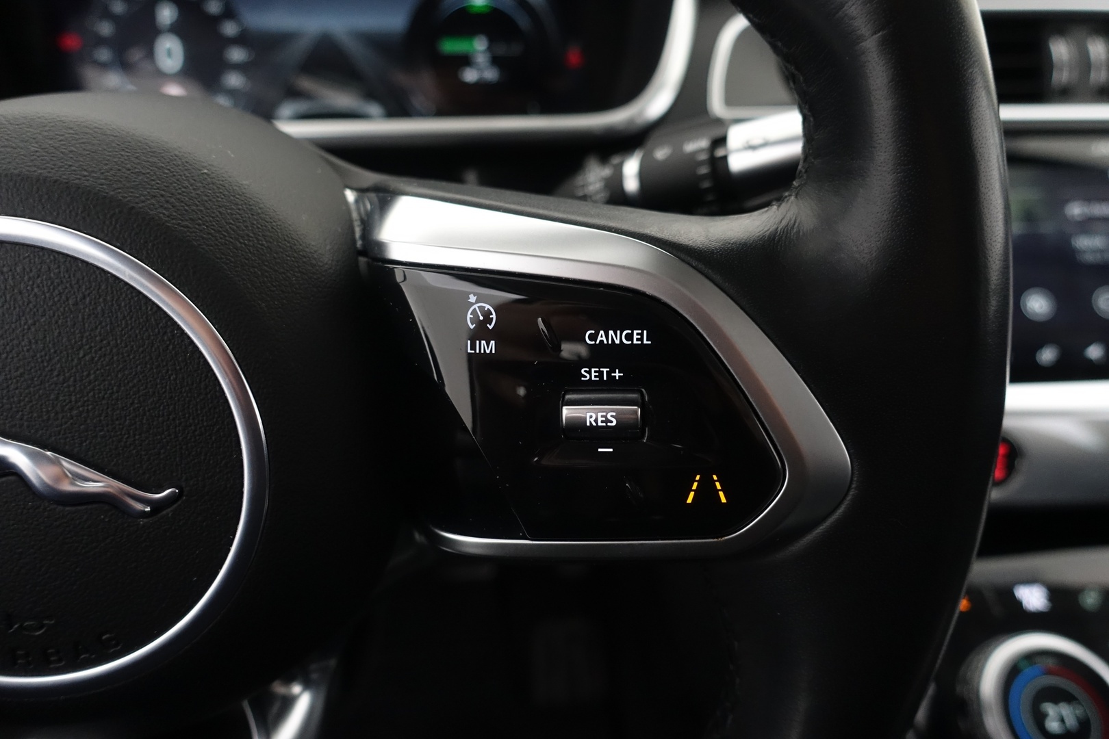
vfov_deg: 53.1
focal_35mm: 24
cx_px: 554
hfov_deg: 73.7
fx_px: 739
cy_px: 370
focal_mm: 8.8
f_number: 2.5
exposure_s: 1/50
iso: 1000
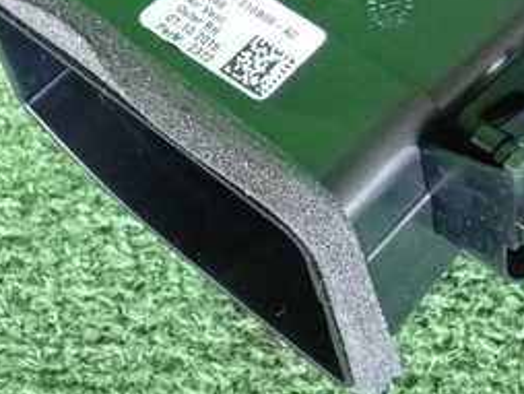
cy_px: -31
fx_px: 1788
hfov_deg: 16.6
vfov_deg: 12.4
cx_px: 406
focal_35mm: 118
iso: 1600
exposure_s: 1/125
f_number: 3.2
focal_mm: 9.01
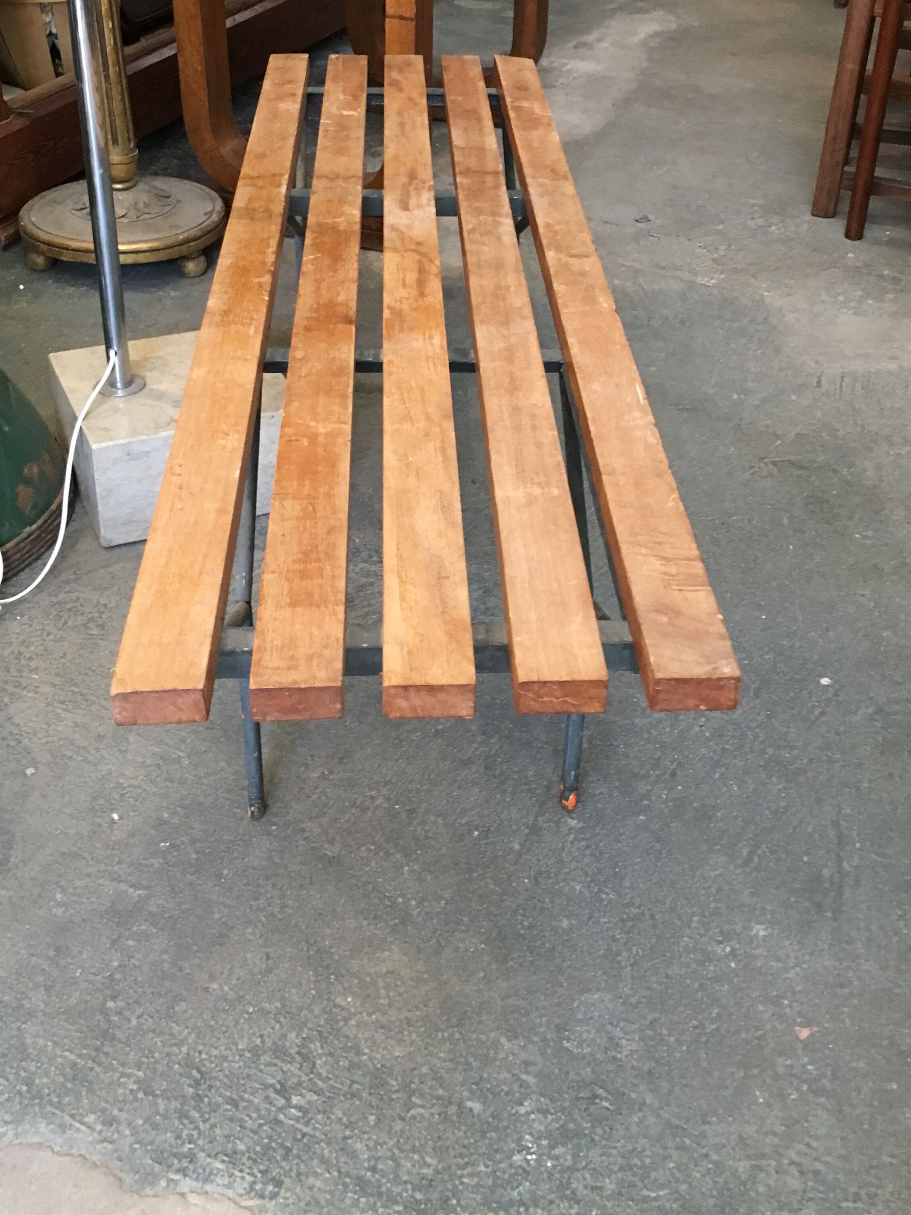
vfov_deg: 47.4
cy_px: 456
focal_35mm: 39
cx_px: 479
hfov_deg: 36.8
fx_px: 1368
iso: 250
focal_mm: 4.15
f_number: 2.2
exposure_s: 1/33
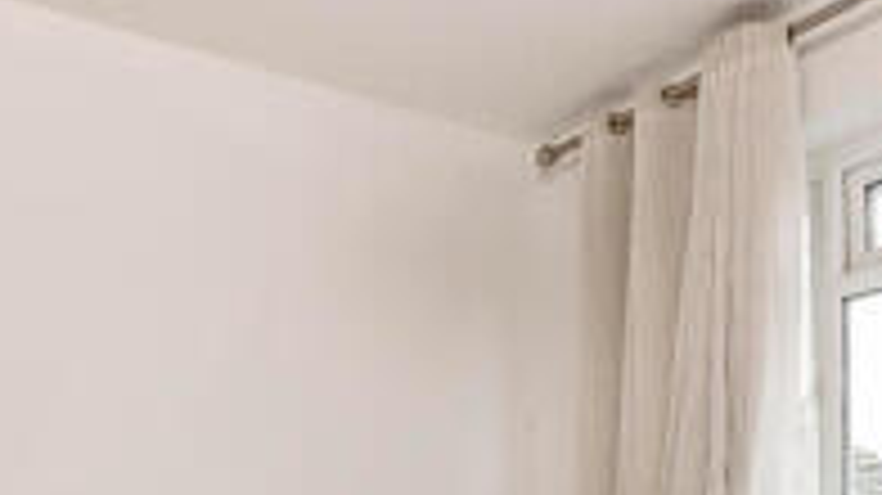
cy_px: 623
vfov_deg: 25.0
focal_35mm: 42
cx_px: 407
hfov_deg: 48.3
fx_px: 982
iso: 320
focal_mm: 12
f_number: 9
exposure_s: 1/3
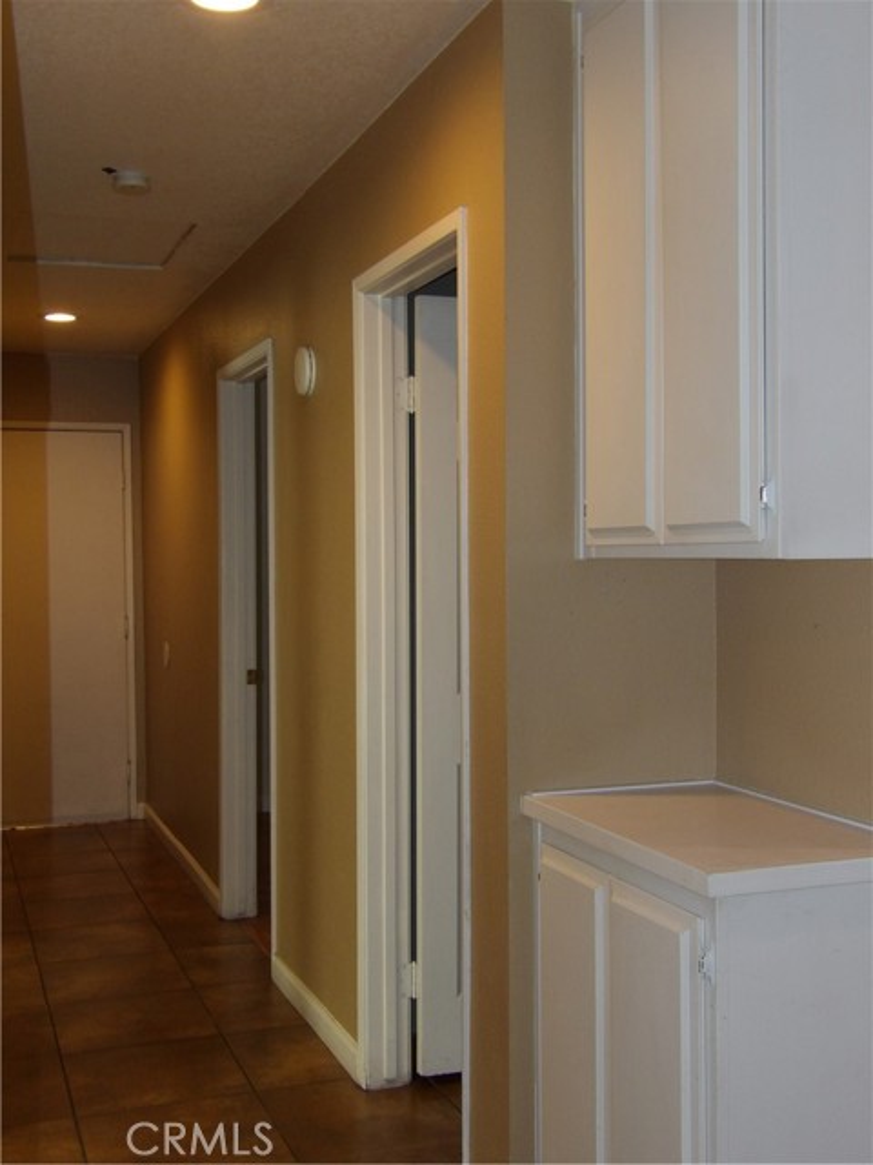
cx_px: 436
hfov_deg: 36.8
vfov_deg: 47.9
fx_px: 1311
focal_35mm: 39
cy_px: 582
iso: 200
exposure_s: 1/33
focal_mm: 7
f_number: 3.7
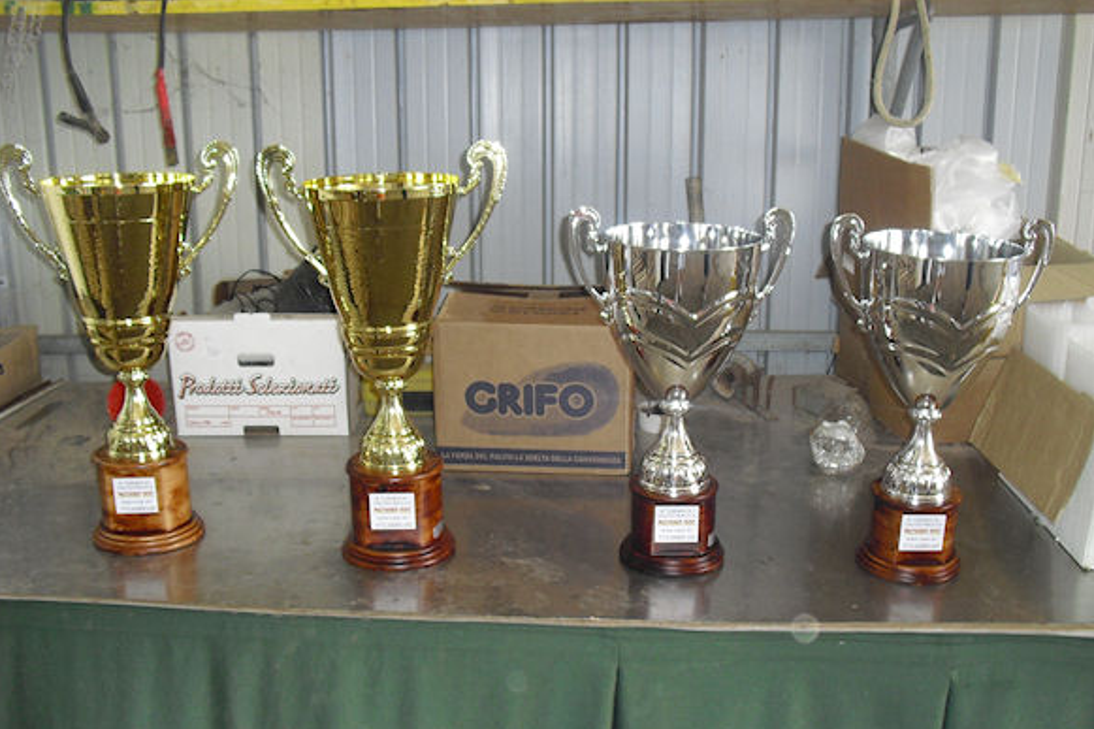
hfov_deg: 50.7
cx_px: 552
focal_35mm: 38
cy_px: 414
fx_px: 1154
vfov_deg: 35.0
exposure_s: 1/60
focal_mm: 6.3
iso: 200
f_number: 3.1
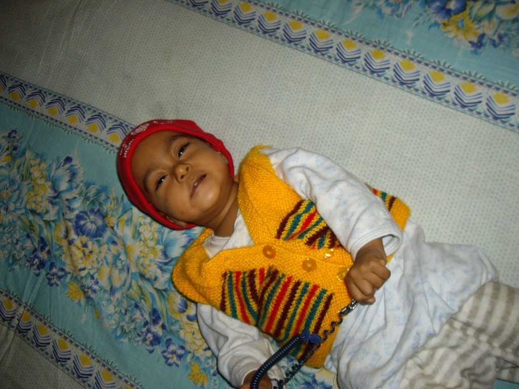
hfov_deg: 49.0
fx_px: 570
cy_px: 194
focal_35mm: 38
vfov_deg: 37.7
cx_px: 260
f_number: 2.7
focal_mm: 6.2
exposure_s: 1/40
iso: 200
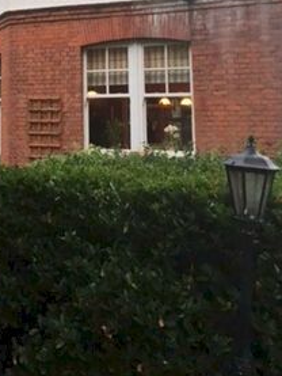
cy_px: 39
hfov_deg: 25.8
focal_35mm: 55
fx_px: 597
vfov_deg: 33.1
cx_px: 30
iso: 50
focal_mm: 4.15
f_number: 2.2
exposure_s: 1/33
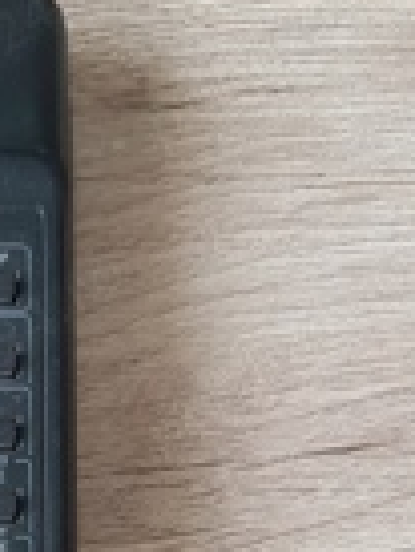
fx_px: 1213
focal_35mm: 76
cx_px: -149
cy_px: 729
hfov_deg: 17.9
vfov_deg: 22.7
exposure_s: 1/25
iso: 200
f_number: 1.7
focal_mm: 4.2
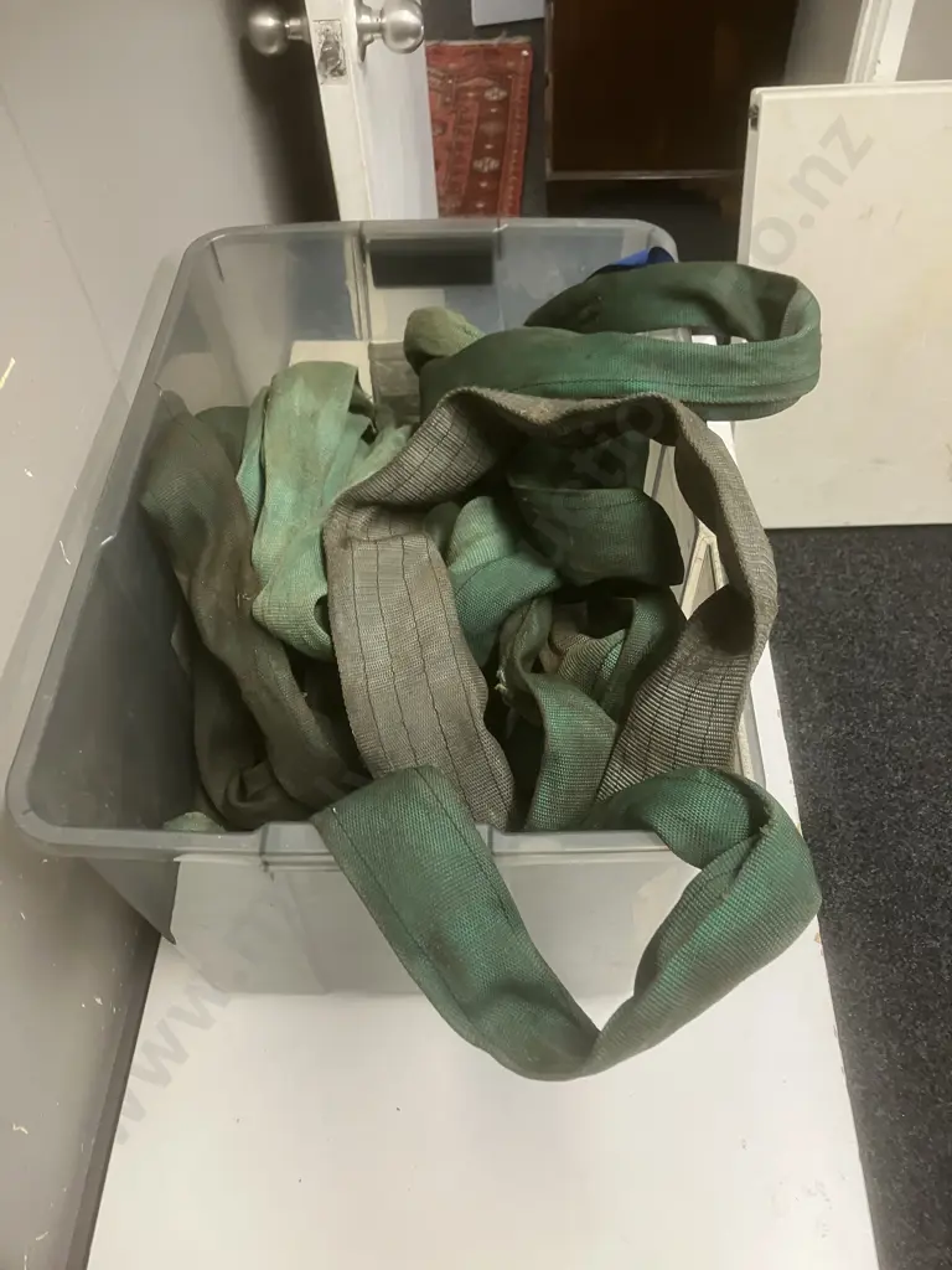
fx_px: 1027
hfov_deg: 49.7
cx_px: 476
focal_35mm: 28
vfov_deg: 63.4
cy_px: 635
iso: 125
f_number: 1.8
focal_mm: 3.99
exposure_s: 1/50
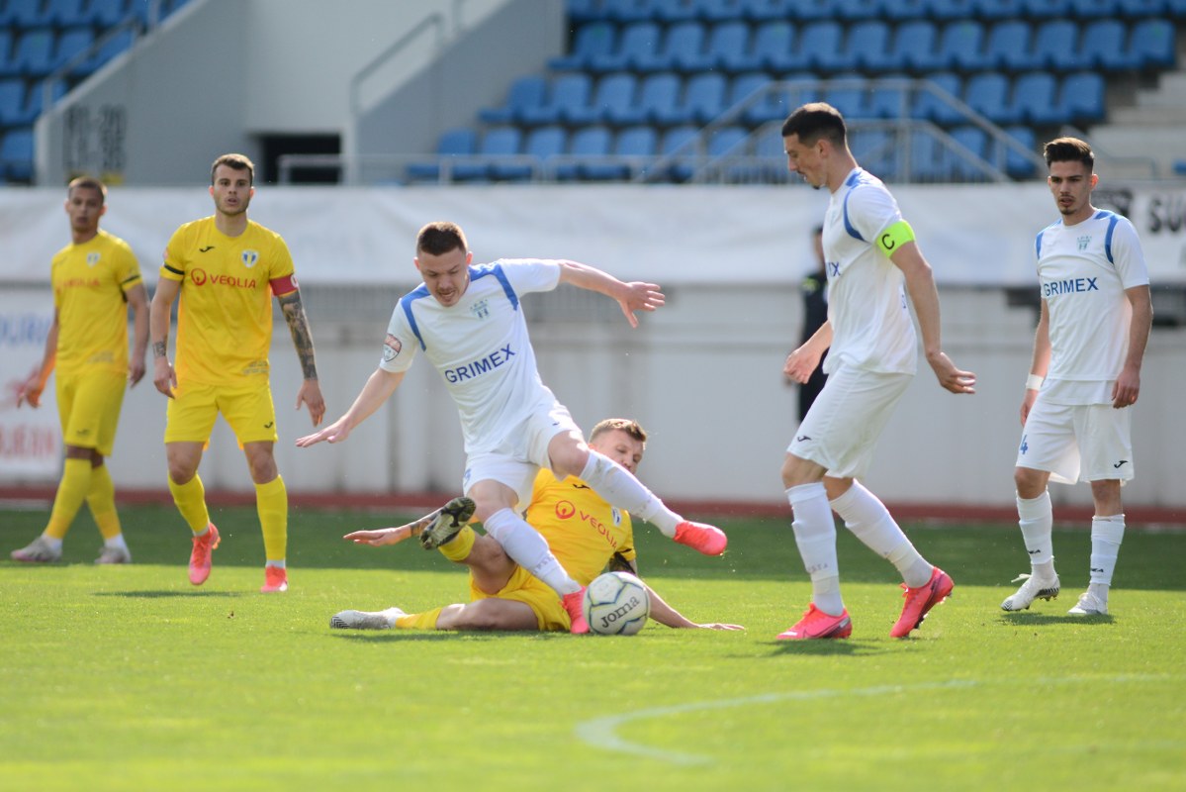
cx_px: 593
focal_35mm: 300
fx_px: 9885
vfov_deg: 4.6
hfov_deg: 6.9
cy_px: 396
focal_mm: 300
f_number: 3.2
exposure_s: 1/4000
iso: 500
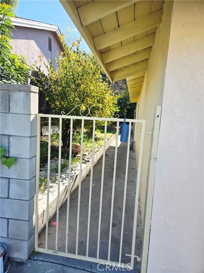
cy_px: 136
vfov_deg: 73.9
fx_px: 181
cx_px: 102
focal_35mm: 23
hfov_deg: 58.9
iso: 25
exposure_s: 1/667
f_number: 1.8
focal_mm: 5.4
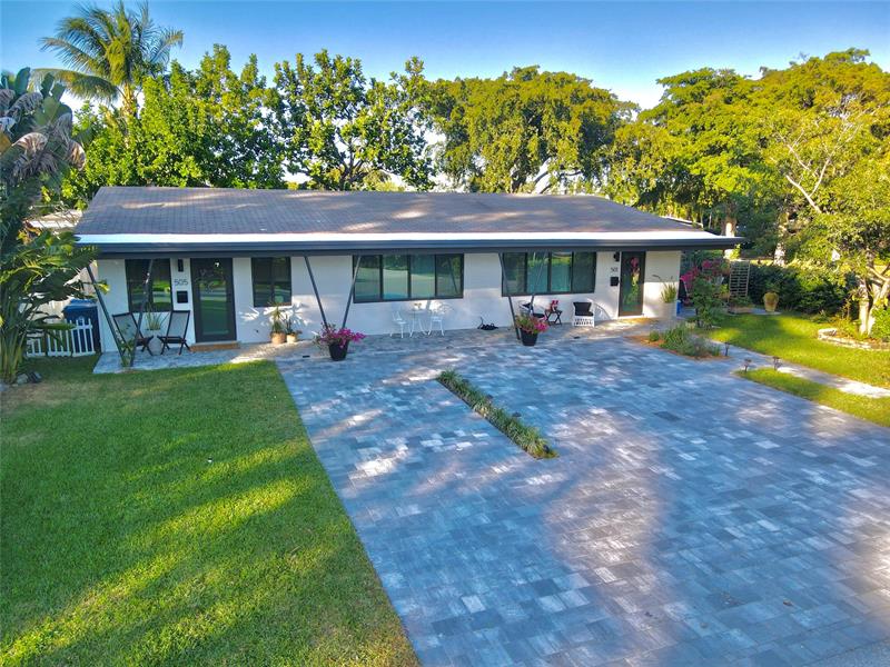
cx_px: 445
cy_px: 334
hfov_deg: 71.6
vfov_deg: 56.8
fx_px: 617
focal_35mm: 24
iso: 100
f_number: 2.8
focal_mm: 4.5
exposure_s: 1/200
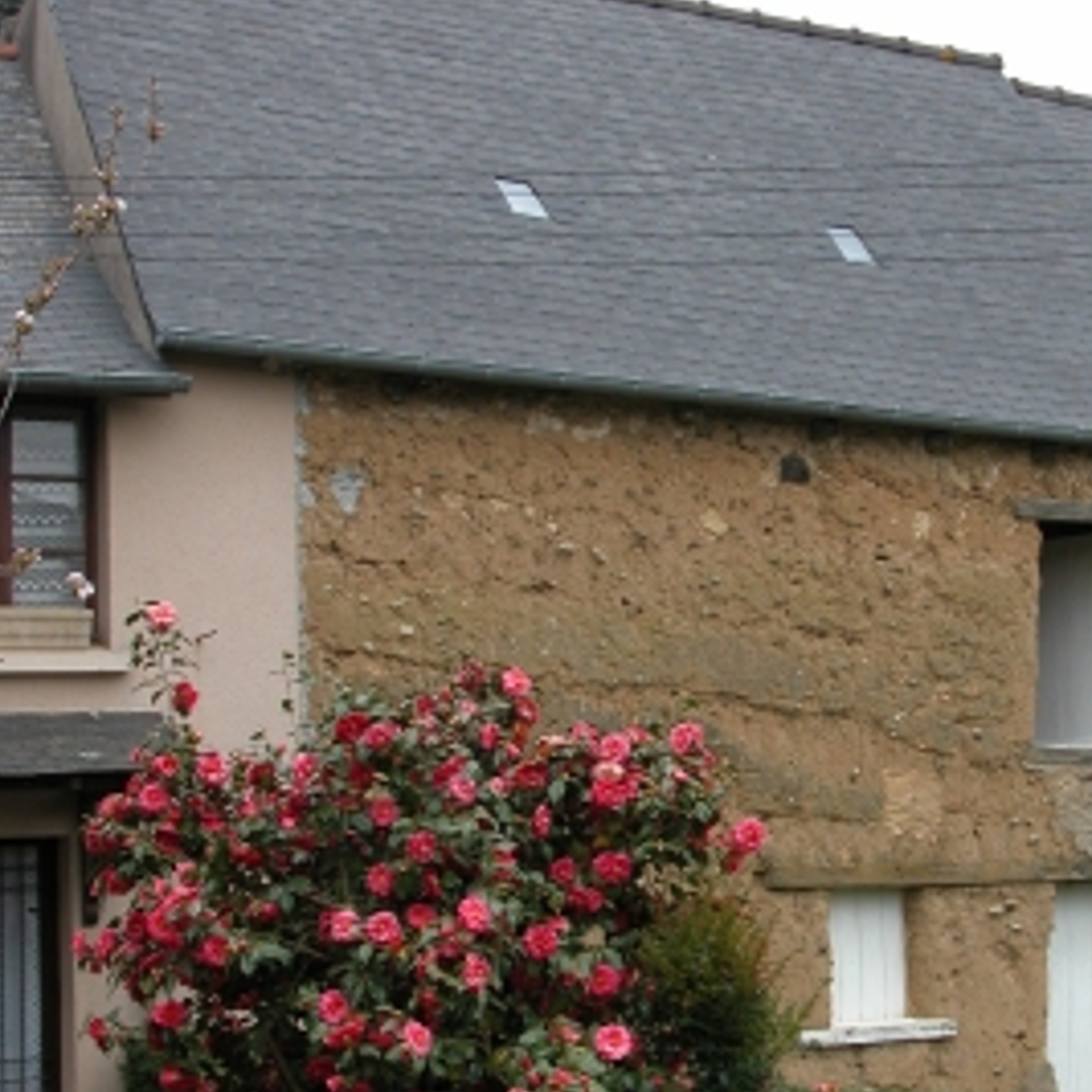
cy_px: 626
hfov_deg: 22.1
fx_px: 2784
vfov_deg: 22.2
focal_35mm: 78
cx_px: 744
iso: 100
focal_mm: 11.6
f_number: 5.3
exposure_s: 1/171
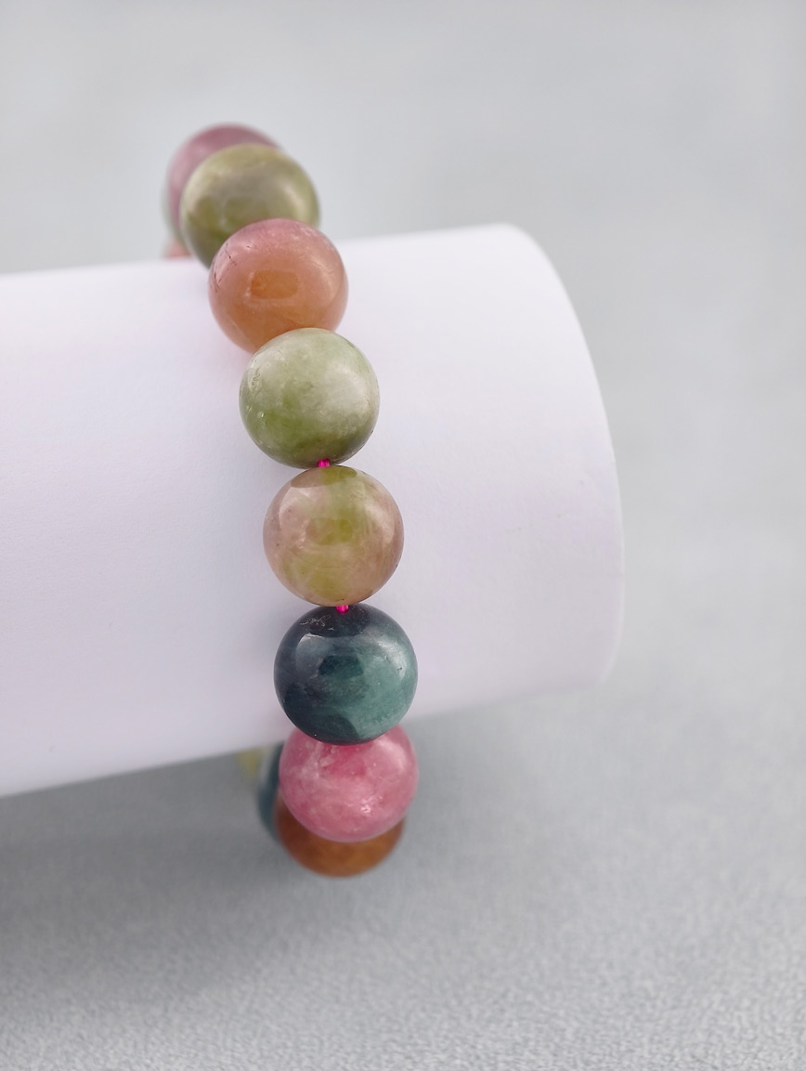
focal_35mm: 85
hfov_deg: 17.4
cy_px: 536
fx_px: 2633
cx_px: 403
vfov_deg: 23.0
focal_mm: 22.48
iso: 125
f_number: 2.67
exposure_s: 1/160
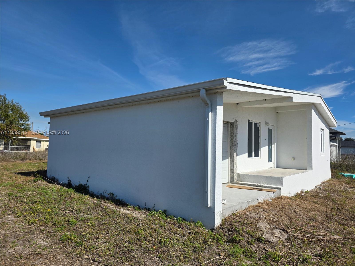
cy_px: 133
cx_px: 178
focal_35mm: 23
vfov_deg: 58.9
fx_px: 236
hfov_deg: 73.9
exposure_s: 1/7944
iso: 64
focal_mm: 6.3
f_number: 1.7
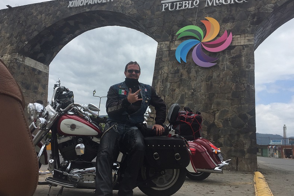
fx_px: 253
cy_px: 85
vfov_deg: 42.2
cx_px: 146
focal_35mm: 31
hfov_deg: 60.3
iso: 32
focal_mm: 4.15
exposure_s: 1/2326
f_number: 2.2
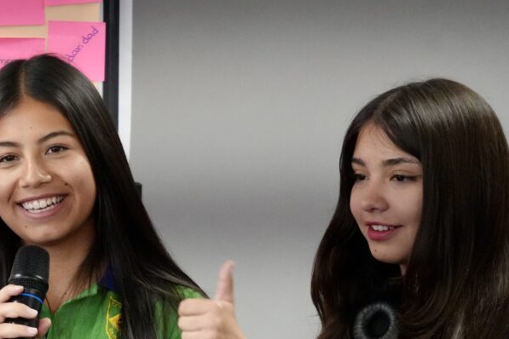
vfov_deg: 3.2
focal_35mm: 425
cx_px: 101
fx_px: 6007
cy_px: 275
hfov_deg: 4.8
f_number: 6.3
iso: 5000
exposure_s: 1/320
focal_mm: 165
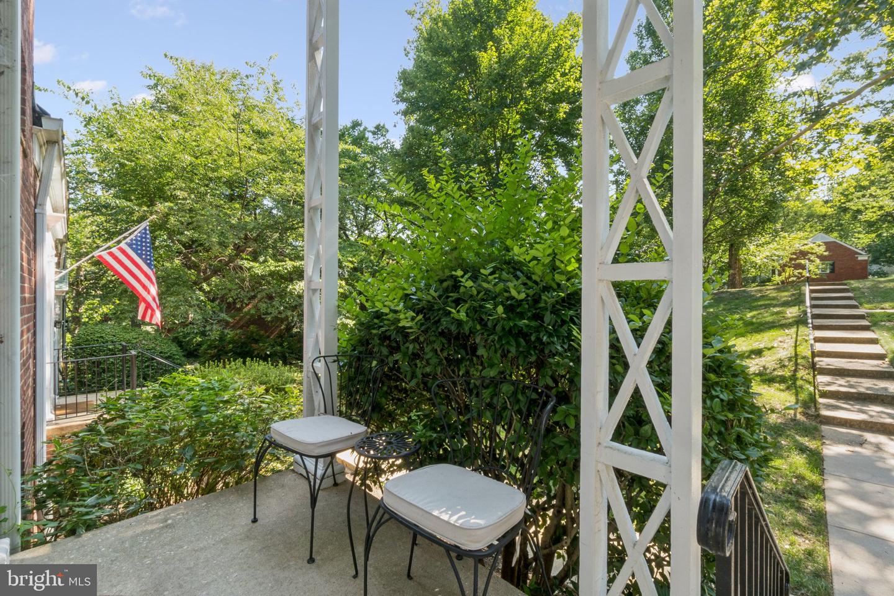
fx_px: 372
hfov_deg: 100.4
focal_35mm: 15
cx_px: 447
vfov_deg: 77.3
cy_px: 298
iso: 250
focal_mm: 10
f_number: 22
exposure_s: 1/10
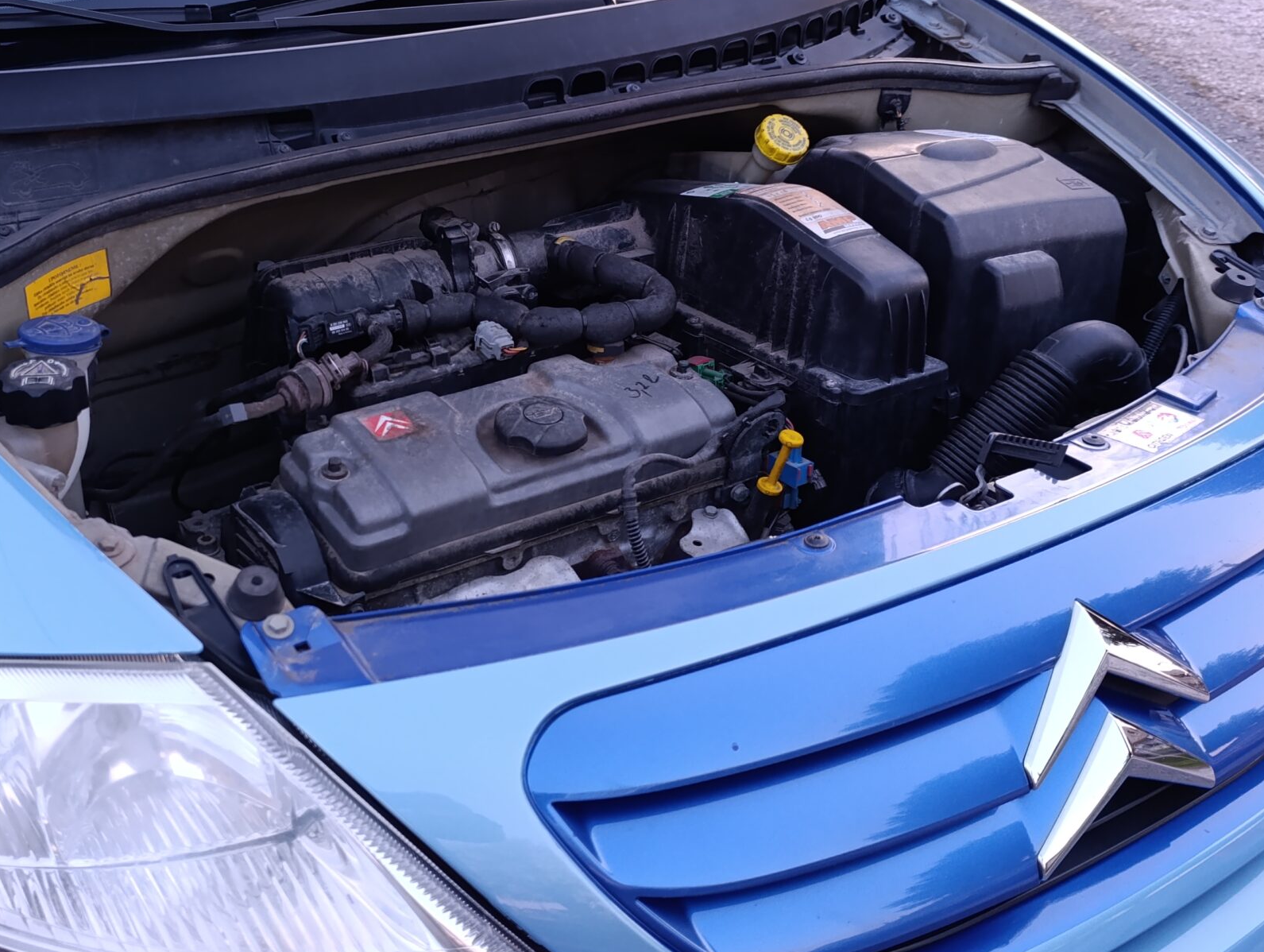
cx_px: 417
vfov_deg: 38.8
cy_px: 465
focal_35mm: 37
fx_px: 1353
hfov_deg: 49.2
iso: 800
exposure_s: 1/50
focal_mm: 6.14
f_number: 1.6
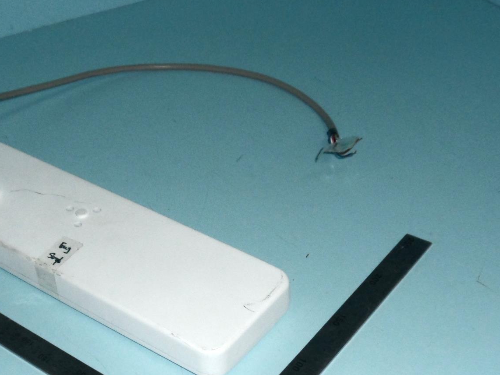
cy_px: 260
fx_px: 737
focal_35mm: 51
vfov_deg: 28.3
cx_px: 184
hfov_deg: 37.2
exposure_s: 1/45
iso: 200
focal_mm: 6.5
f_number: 10
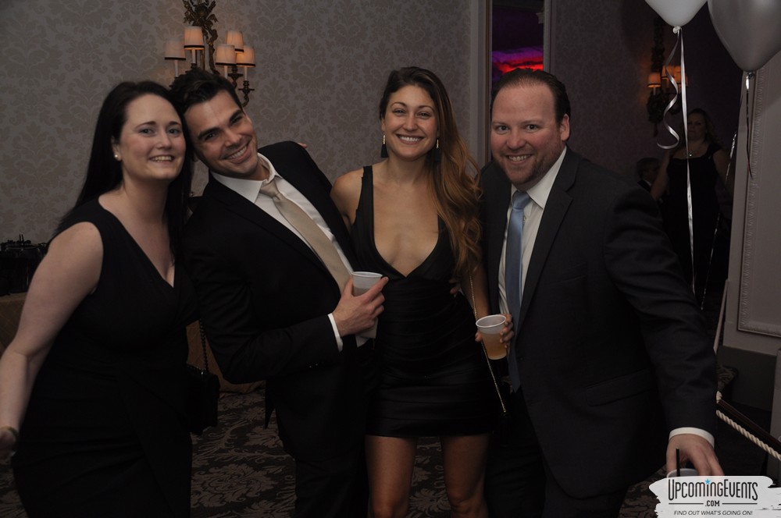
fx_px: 812
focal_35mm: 38
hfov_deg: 51.3
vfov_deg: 35.4
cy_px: 259
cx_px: 390
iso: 400
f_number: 5
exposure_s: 1/60
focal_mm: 25
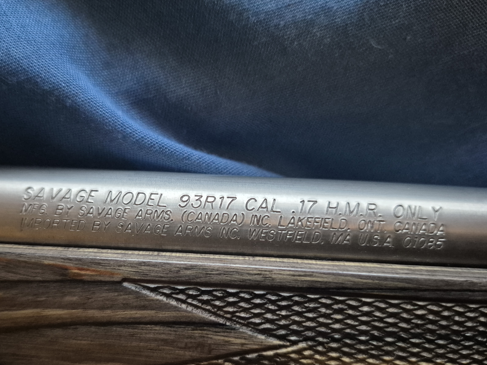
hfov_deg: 61.2
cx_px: 198
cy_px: 223
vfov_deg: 47.9
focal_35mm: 29
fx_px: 408
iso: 2000
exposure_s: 1/100
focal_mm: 5.4
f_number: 1.8
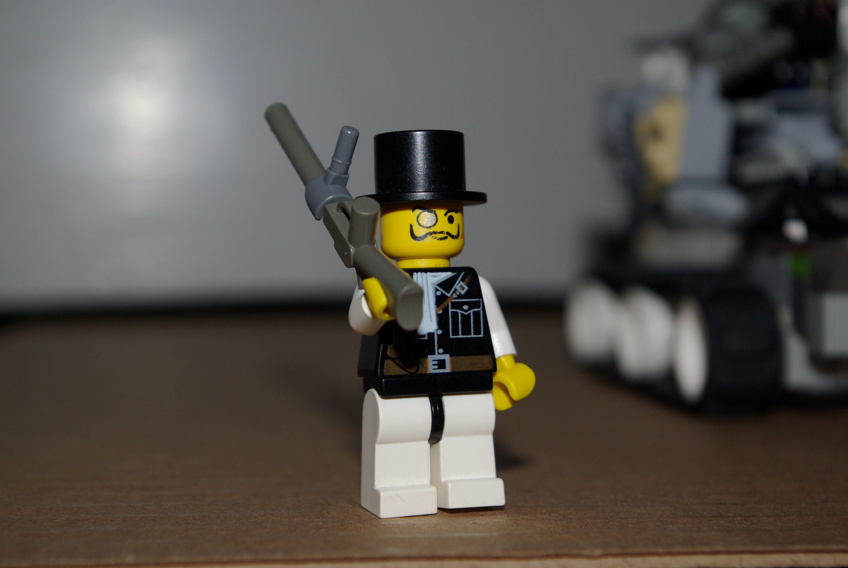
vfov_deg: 20.8
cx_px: 425
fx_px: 1545
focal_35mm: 66
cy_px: 281
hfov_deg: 30.7
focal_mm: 43
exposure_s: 1/60
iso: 400
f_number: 8
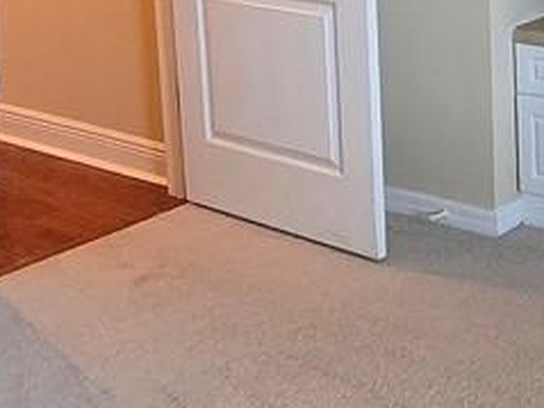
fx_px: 1367
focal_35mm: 87
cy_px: 11
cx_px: 262
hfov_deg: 22.5
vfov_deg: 16.6
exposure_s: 1/60
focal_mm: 1.7
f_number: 2.2
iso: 250
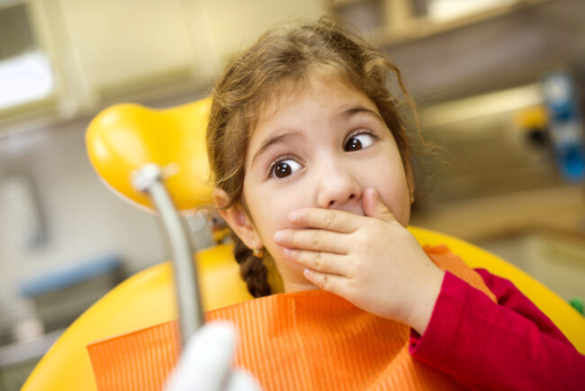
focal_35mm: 50
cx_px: 292
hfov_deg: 39.6
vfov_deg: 27.0
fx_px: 813
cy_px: 196
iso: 100
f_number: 2.5
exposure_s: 1/160
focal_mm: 50
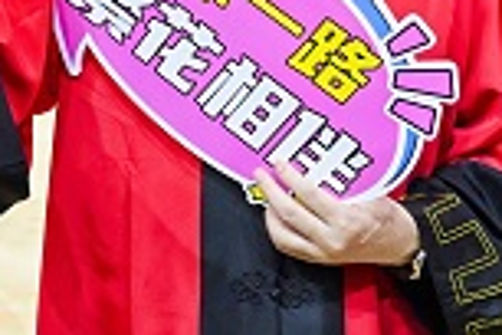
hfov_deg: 19.6
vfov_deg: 13.0
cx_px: 72
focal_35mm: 103
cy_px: -80
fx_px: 1431
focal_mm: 31.5
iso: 4000
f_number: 5.6
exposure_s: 1/200
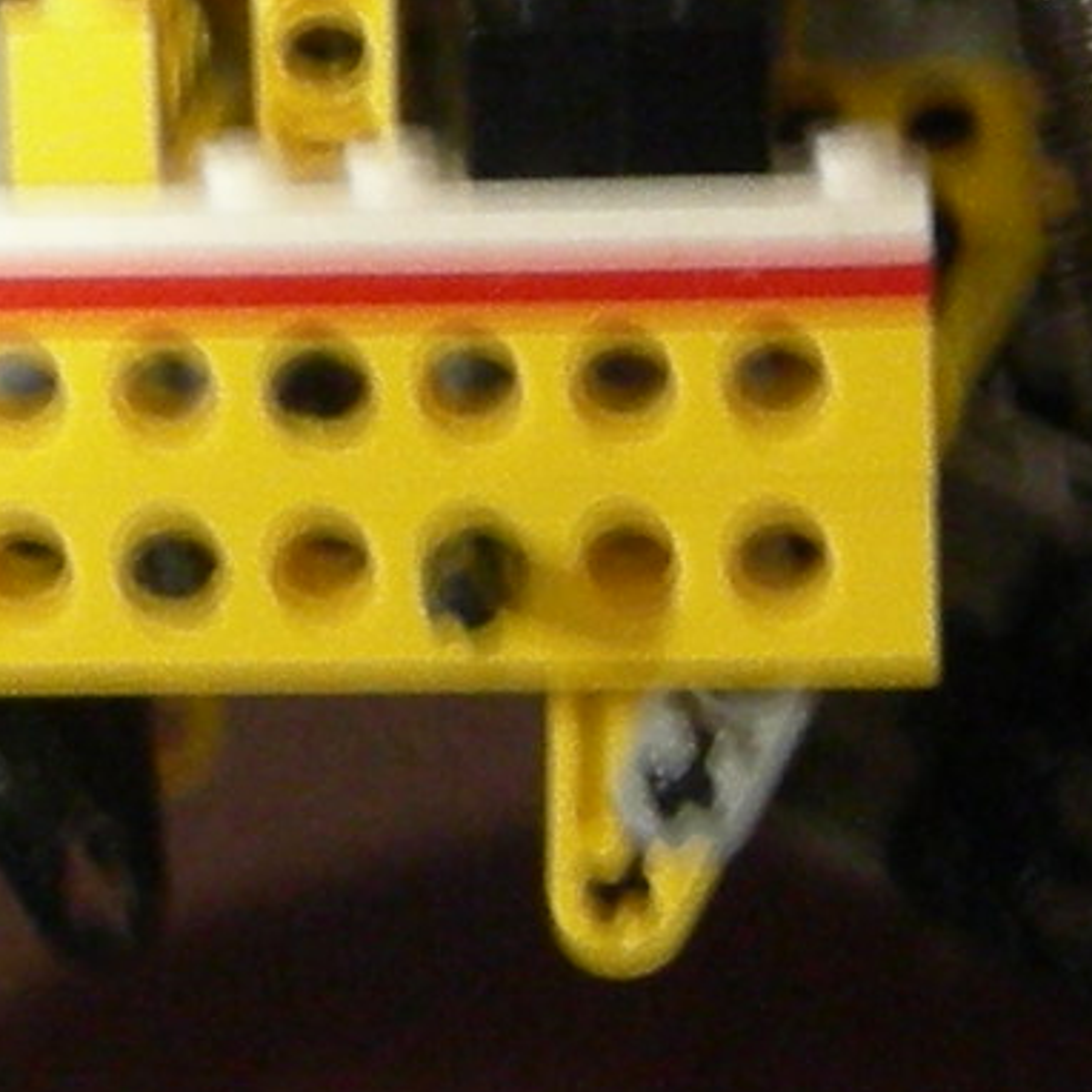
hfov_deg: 8.1
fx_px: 7709
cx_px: 394
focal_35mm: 216
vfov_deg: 7.9
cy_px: -526
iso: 200
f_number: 2.7
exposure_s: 1/3.4
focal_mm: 7.5
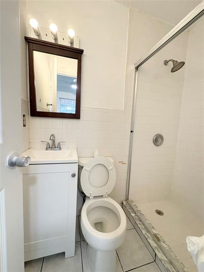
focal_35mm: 14
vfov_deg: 102.1
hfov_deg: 85.7
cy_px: 136
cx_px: 102
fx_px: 110
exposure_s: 1/120
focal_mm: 2.22
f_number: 2.2
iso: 125
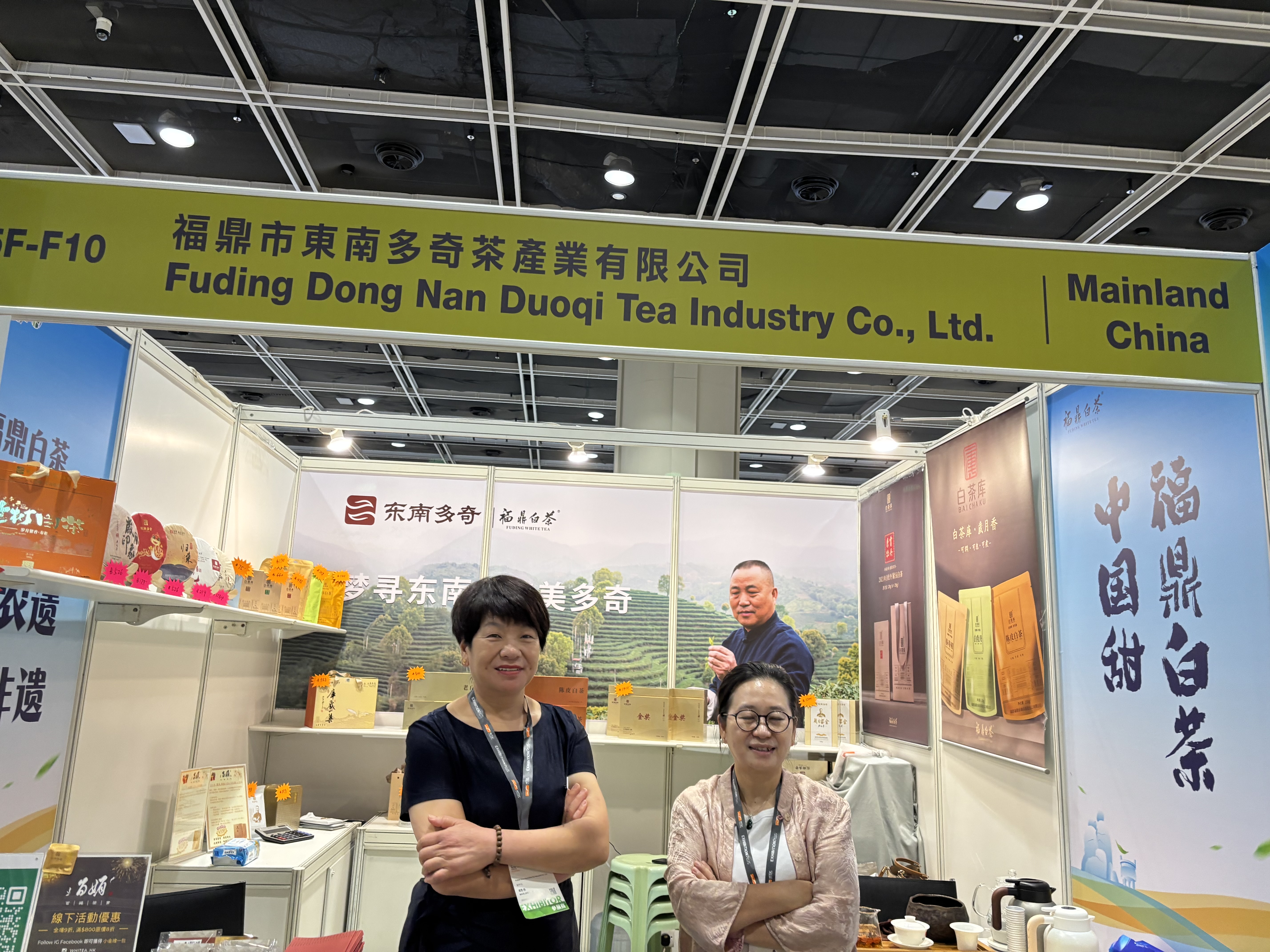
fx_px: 954
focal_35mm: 26
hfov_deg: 67.3
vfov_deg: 53.1
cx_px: 635
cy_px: 476
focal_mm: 5.96
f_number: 1.6
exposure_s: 1/89
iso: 125
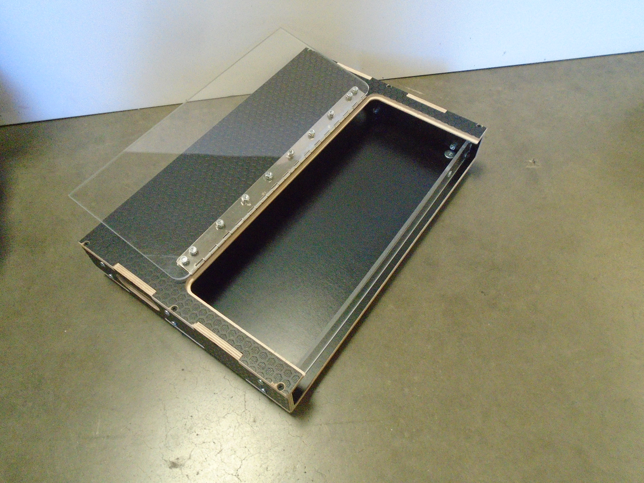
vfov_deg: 53.1
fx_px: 484
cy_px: 242
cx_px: 322
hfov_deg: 67.3
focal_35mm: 26
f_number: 3.2
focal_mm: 4.6
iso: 800
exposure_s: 1/125
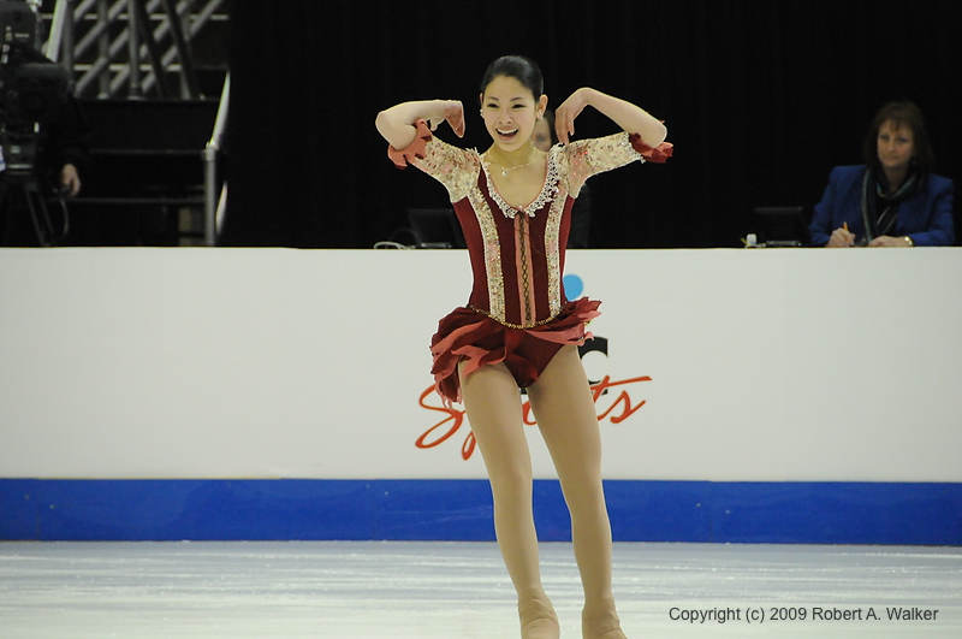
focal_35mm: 300
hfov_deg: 6.9
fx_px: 8005
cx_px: 481
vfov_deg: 4.6
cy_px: 320
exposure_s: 1/640
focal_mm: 200
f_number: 5.6
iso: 3200
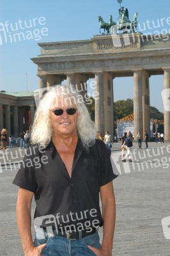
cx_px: 85
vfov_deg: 27.0
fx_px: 532
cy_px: 128
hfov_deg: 18.2
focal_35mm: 75
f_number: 16
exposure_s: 1/125
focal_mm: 50
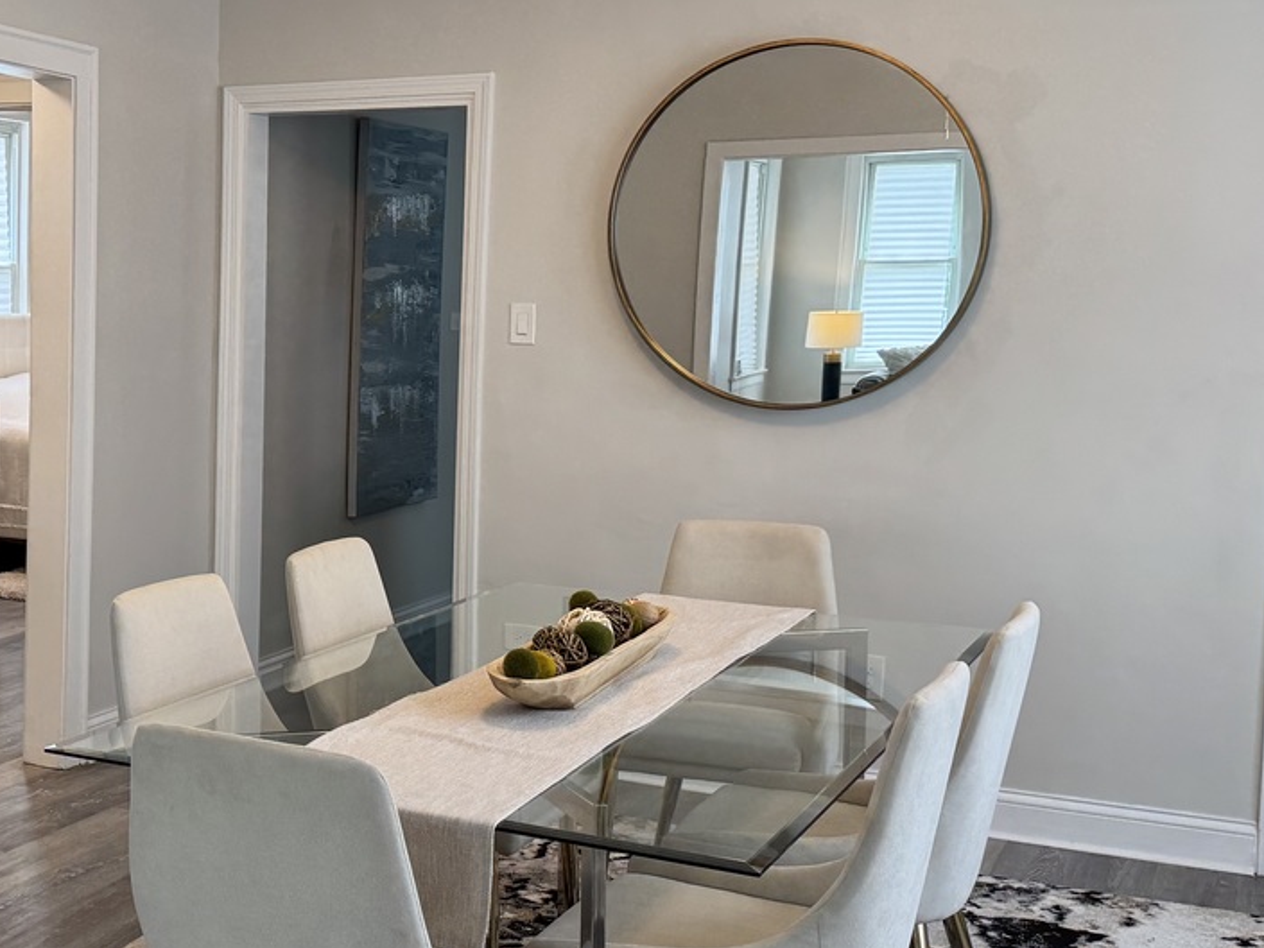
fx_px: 1790
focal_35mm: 49
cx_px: 274
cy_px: 421
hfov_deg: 37.7
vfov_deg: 29.7
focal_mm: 6.76
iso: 160
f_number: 1.78
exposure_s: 1/120
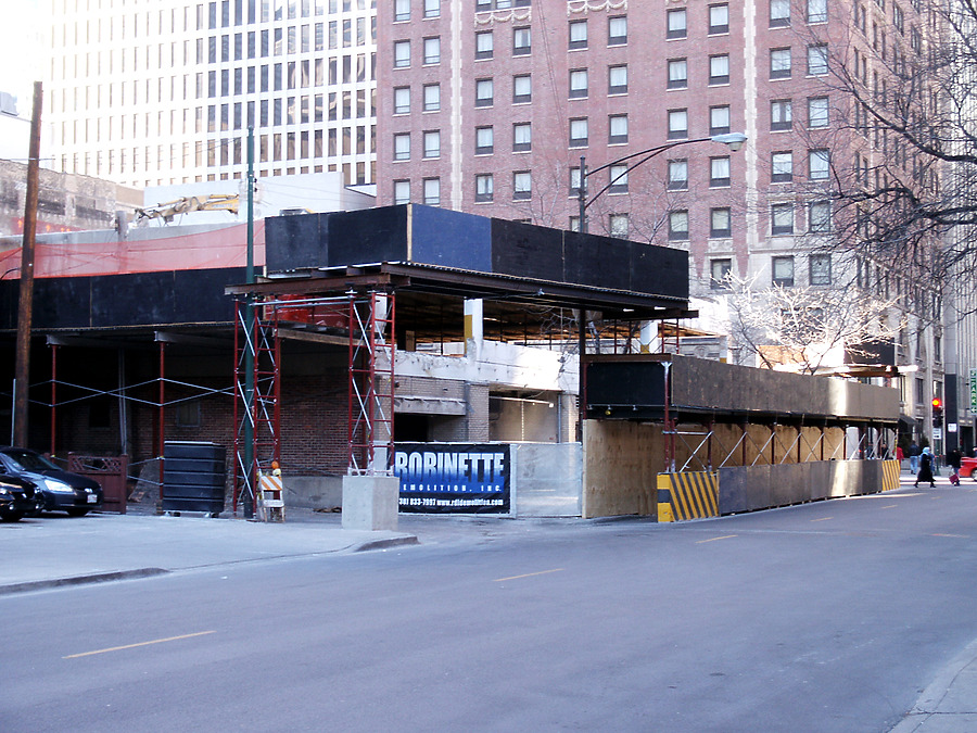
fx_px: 1496
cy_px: 366
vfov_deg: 27.5
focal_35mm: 53
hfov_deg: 36.2
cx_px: 488
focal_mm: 10.96
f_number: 3.6
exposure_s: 1/45
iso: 80
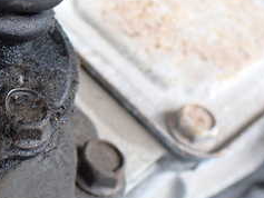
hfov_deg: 23.4
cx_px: -56
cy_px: 20
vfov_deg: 19.1
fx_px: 580
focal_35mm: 76
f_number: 2.3
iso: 250
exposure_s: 1/125
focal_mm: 5.4
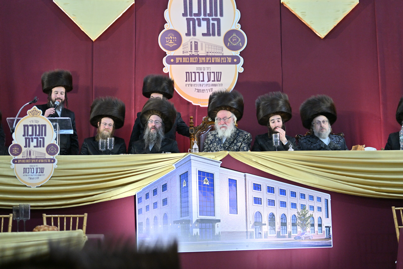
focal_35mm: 70
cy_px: 134
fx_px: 784
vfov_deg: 19.5
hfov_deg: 28.8
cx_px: 202
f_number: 2.8
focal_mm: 70
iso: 1000
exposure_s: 1/160
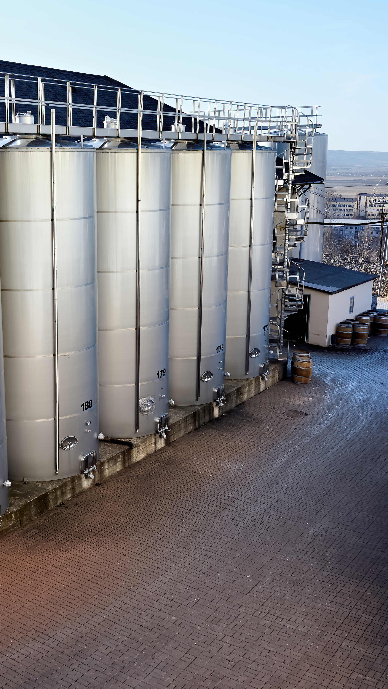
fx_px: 750
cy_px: 348
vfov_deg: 49.4
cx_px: 125
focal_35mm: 41
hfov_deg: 28.8
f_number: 8
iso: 100
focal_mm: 24
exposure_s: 1/160
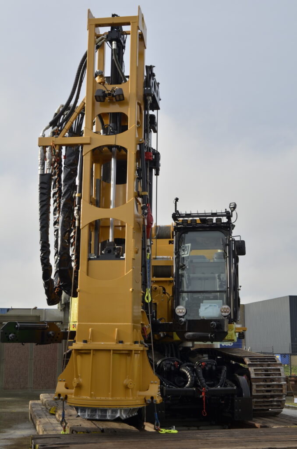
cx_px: 148
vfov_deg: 37.9
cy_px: 224
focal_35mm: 52
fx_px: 653
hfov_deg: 25.6
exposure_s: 1/250
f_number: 8
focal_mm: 35
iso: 110
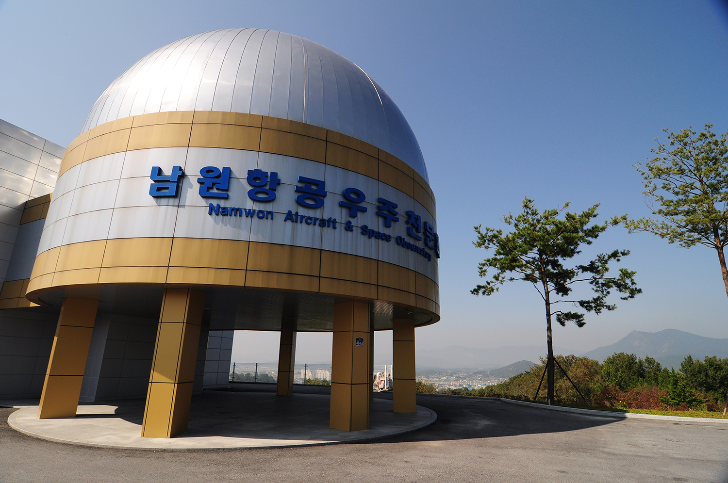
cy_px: 242
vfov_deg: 67.2
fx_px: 364
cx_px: 364
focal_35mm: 18
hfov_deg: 90.1
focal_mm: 12
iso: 200
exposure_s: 1/500
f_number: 9
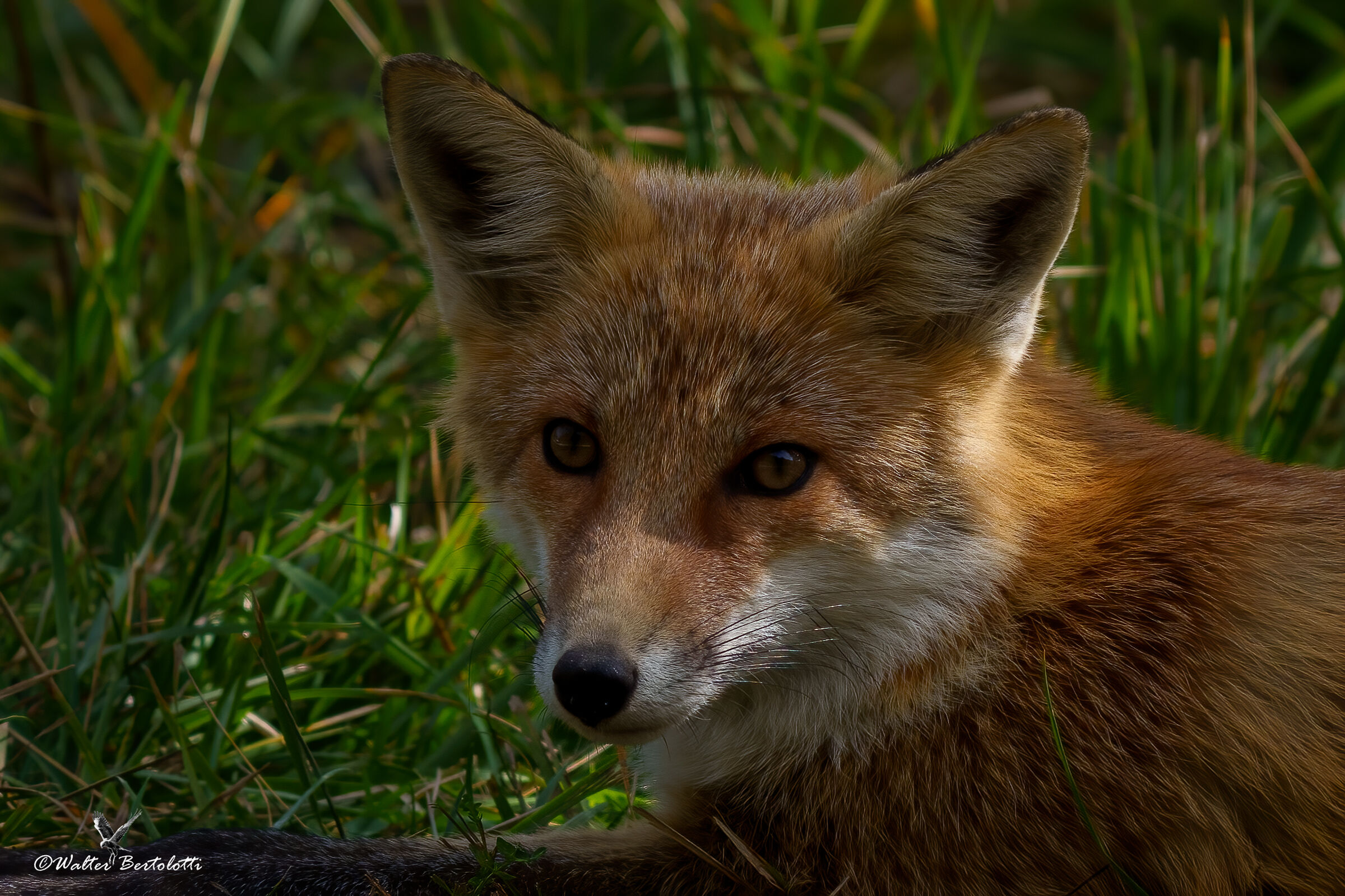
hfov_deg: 9.2
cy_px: 448
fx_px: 8331
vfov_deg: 6.2
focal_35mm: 223
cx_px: 672
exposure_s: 1/250
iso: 100
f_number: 5.6
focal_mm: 223
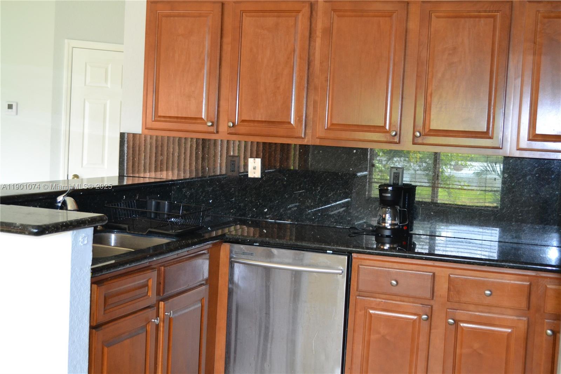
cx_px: 280
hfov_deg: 41.1
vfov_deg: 28.1
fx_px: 748
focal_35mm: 48
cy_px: 187
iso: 1250
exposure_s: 1/60
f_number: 4.8
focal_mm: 32
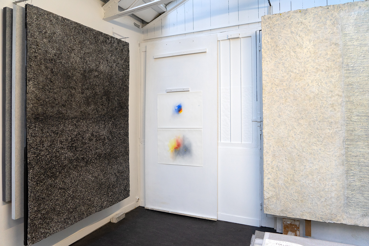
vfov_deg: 53.1
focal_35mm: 24
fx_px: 246
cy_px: 123
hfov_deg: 73.7
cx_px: 184
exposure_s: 1/160
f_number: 4
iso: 800
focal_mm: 24
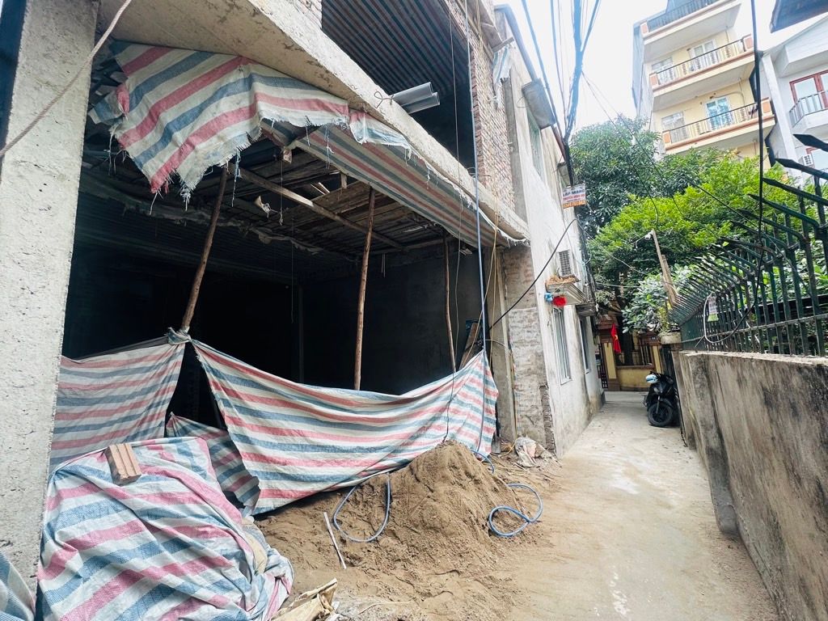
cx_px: 414
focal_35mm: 14
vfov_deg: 85.7
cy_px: 310
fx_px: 335
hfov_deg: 102.1
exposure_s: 1/99
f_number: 2.2
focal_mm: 2.22
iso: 50
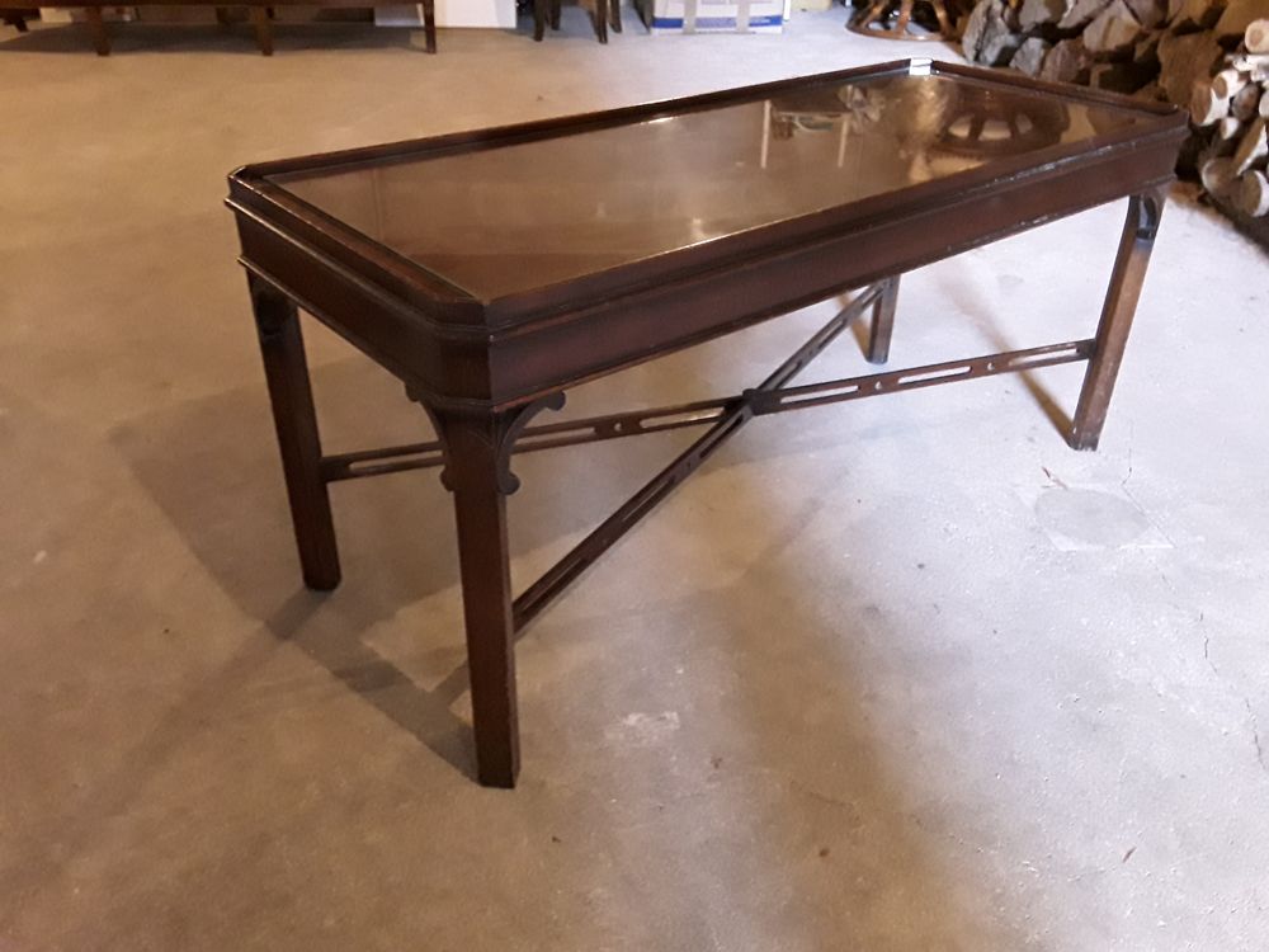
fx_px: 990
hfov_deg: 65.3
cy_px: 476
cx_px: 634
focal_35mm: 27
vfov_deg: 51.4
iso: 640
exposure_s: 1/17
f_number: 1.9
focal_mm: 2.91
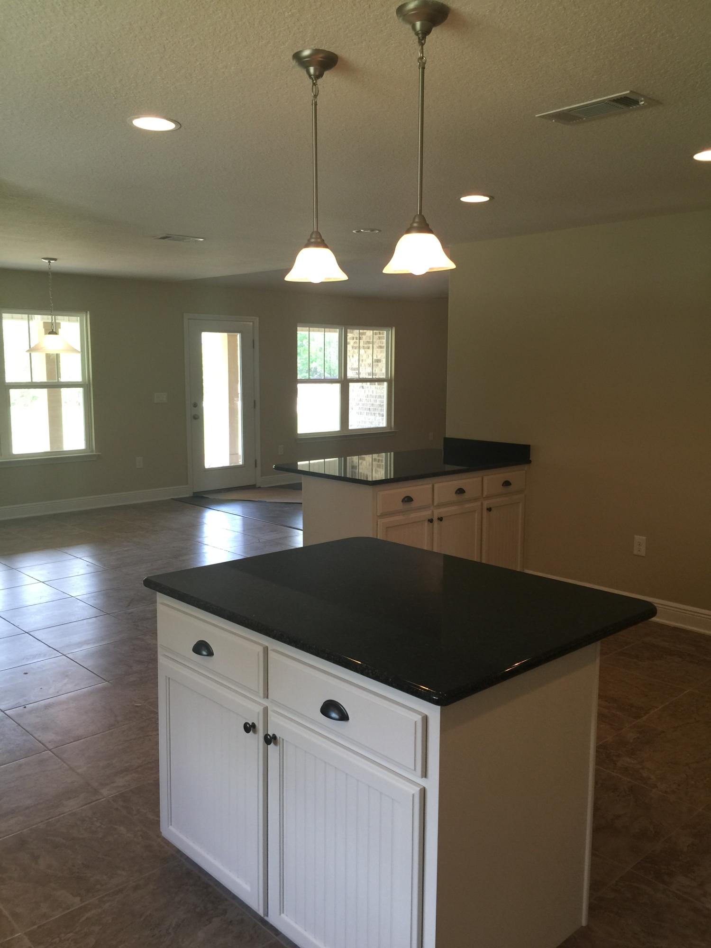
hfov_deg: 48.2
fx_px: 794
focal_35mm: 29
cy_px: 474
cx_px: 356
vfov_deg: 61.7
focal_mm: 4.15
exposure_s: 1/30
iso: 32
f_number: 2.2
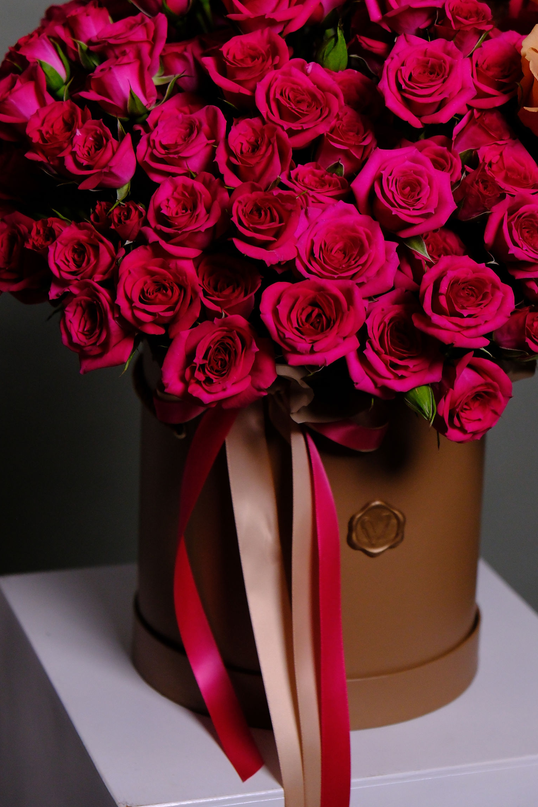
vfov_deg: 19.5
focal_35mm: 104
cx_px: 335
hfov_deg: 13.2
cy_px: 190
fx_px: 2332
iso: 1000
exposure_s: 1/160
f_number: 2.8
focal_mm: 44
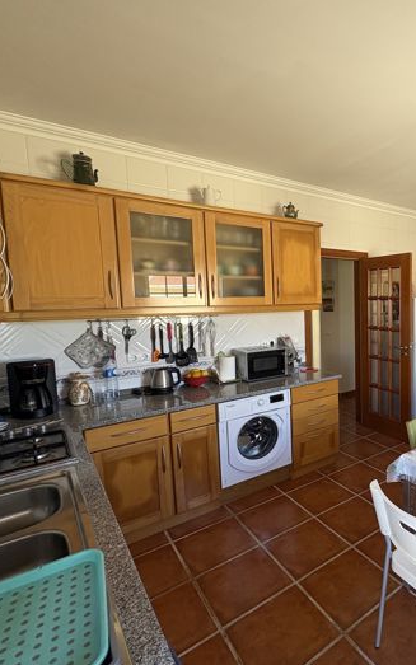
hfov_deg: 53.6
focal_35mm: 20
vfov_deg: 85.1
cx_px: 359
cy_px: 332
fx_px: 363
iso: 200
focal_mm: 2.22
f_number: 2.2
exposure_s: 1/94
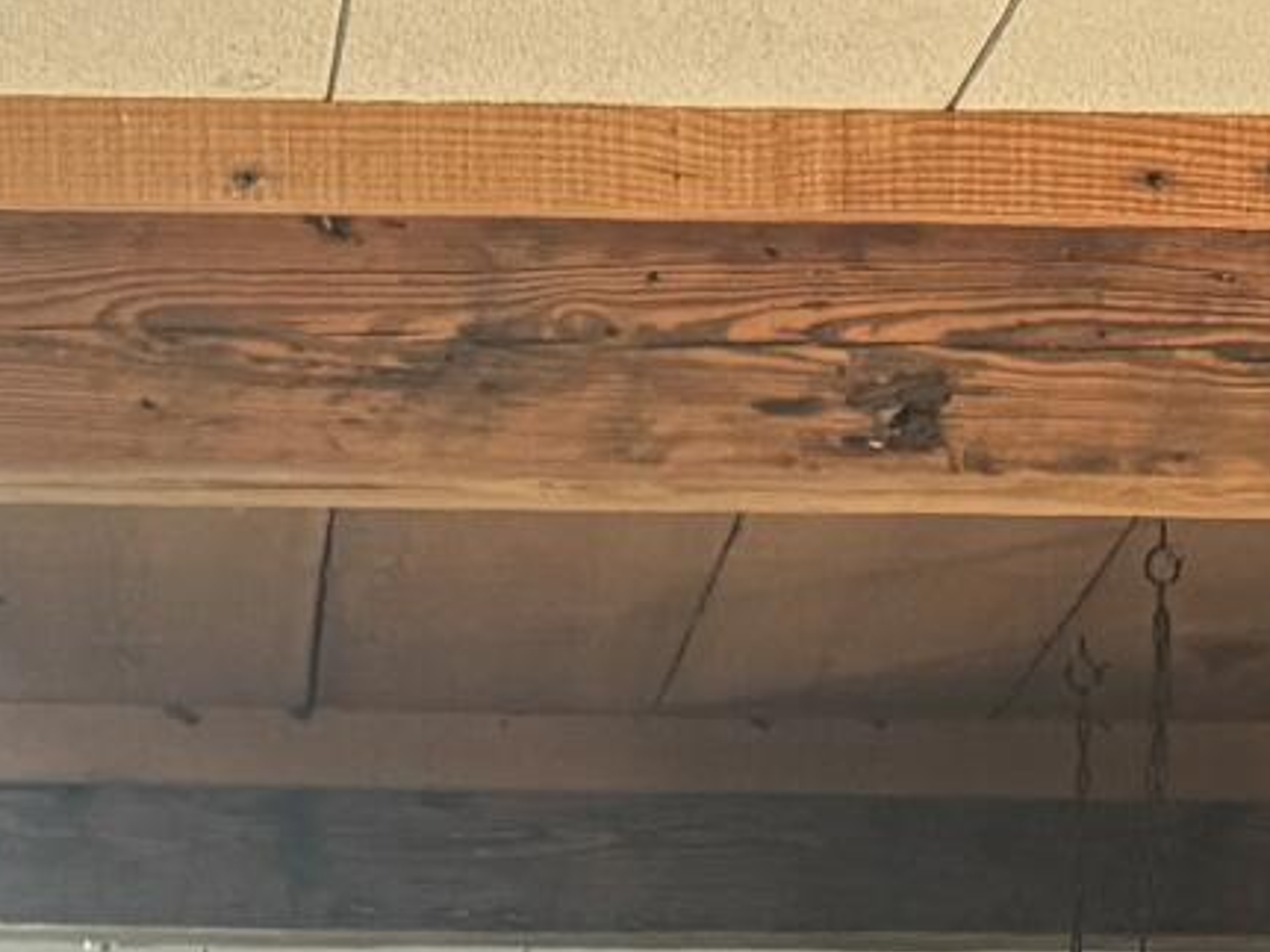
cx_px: 527
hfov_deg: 11.8
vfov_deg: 7.7
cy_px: 2880
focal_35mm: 167
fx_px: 6125
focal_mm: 6.76
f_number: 1.78
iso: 500
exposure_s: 1/60
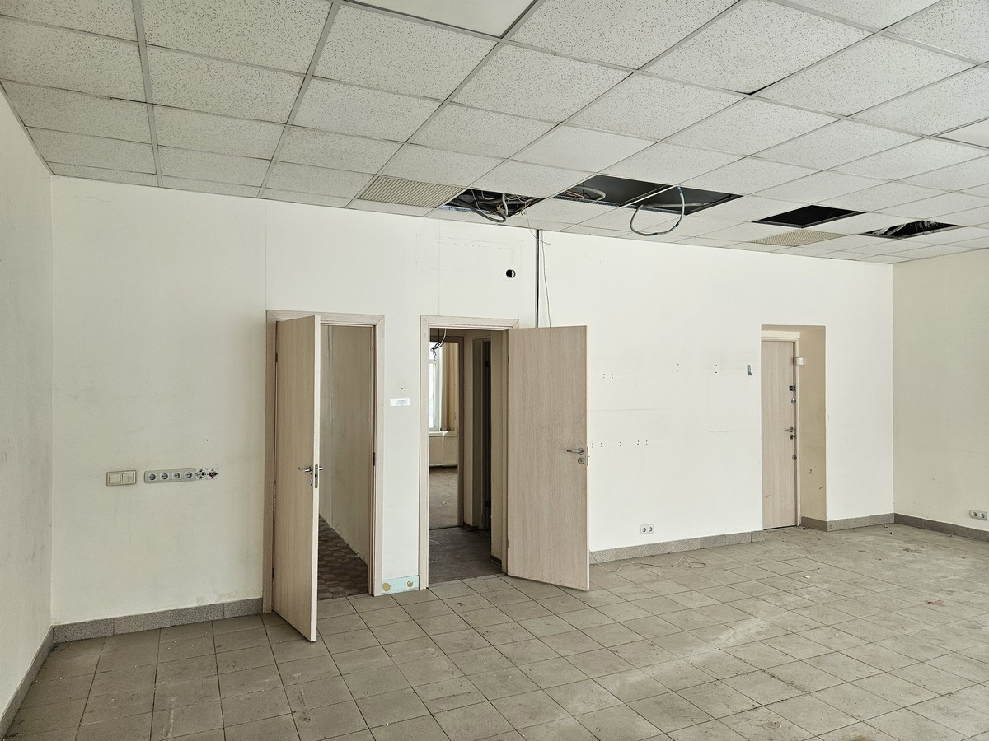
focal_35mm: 23
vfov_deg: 58.9
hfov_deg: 73.9
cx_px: 494
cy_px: 370
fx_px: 657
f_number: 1.8
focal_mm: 5.4
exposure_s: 1/100
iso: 64
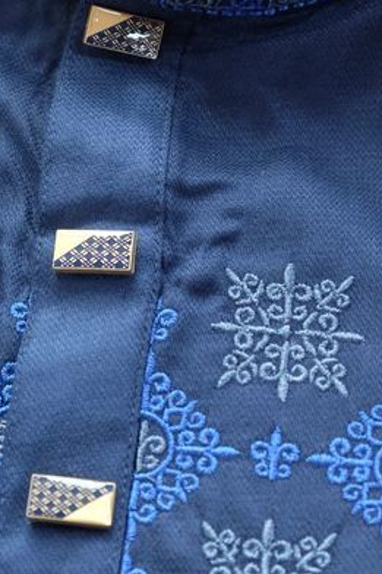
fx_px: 1529
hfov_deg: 14.2
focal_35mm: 96
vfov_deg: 21.2
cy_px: 293
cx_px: 144
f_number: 5.6
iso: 800
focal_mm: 31.5
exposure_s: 1/34
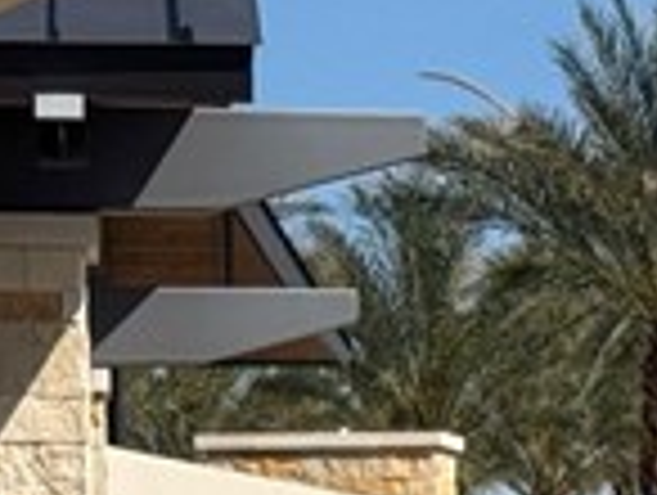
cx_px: 1458
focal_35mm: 336
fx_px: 6388
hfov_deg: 5.7
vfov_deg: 4.4
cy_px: 1130
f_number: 1.78
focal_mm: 6.76
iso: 64
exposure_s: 1/8772
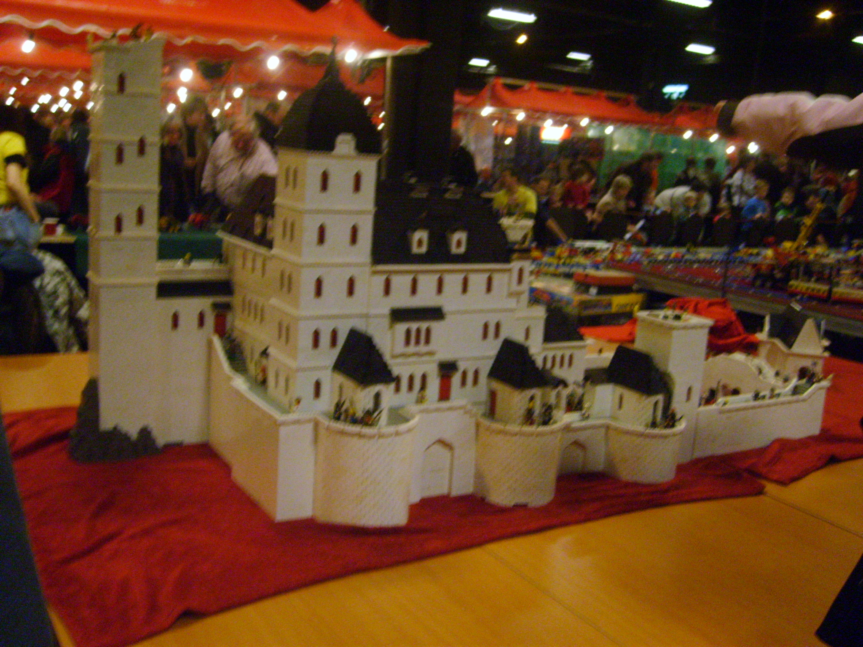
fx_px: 873
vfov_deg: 40.7
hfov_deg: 52.6
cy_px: 324
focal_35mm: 35
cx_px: 432
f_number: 2.8
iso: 400
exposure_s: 1/20
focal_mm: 5.8
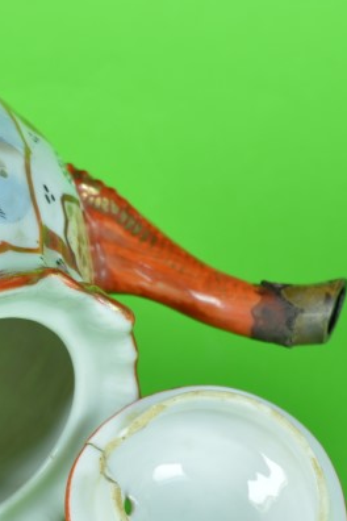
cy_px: 367
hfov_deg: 12.3
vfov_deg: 18.7
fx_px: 1576
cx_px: -66
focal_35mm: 109
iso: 100
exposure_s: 1/125
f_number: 6.3
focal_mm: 32
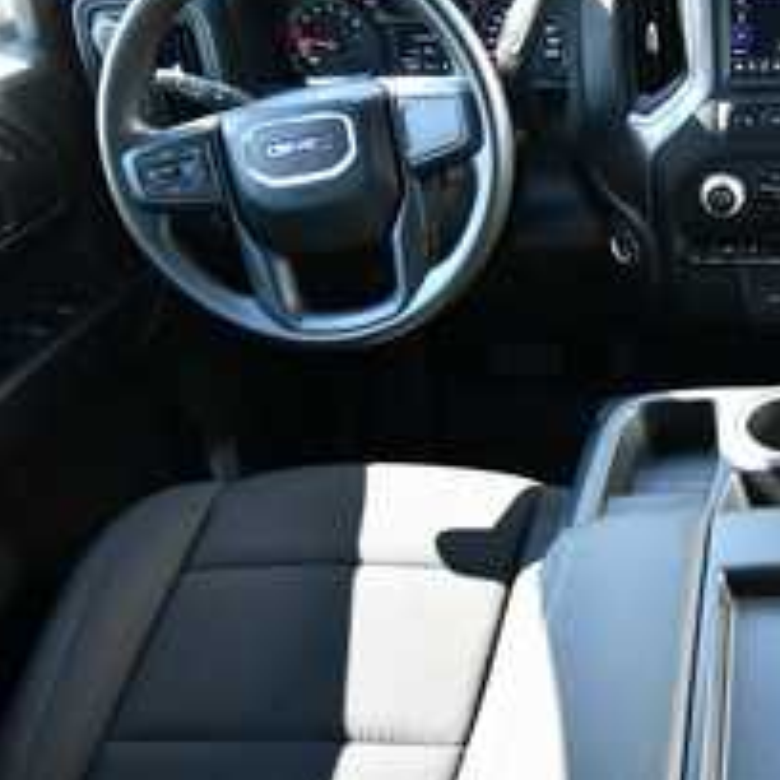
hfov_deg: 41.7
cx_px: 761
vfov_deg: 47.1
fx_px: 892
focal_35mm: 35
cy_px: 335
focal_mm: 14
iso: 800
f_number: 5
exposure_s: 1/125
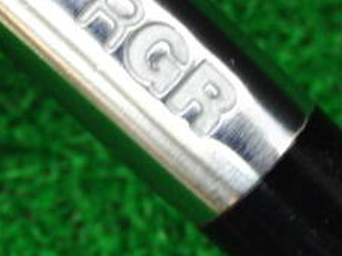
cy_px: 127
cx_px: 206
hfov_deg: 18.9
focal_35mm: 104
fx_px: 1028
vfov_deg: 14.2
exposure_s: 1/50
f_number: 3.6
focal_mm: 6.42
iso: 400
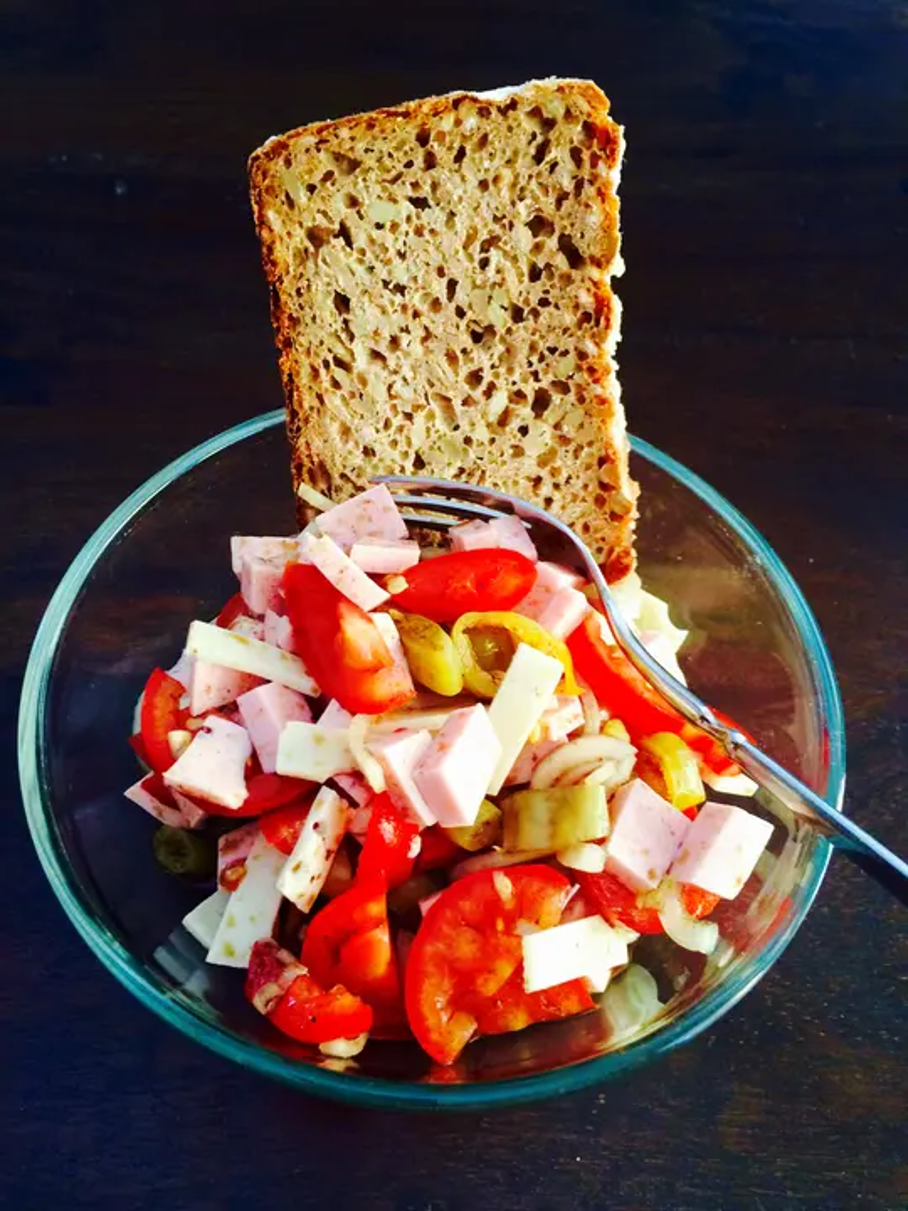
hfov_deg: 48.2
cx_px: 454
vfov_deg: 61.7
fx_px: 1014
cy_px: 606
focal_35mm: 29
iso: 200
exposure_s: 1/33
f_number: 2.2
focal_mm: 4.15
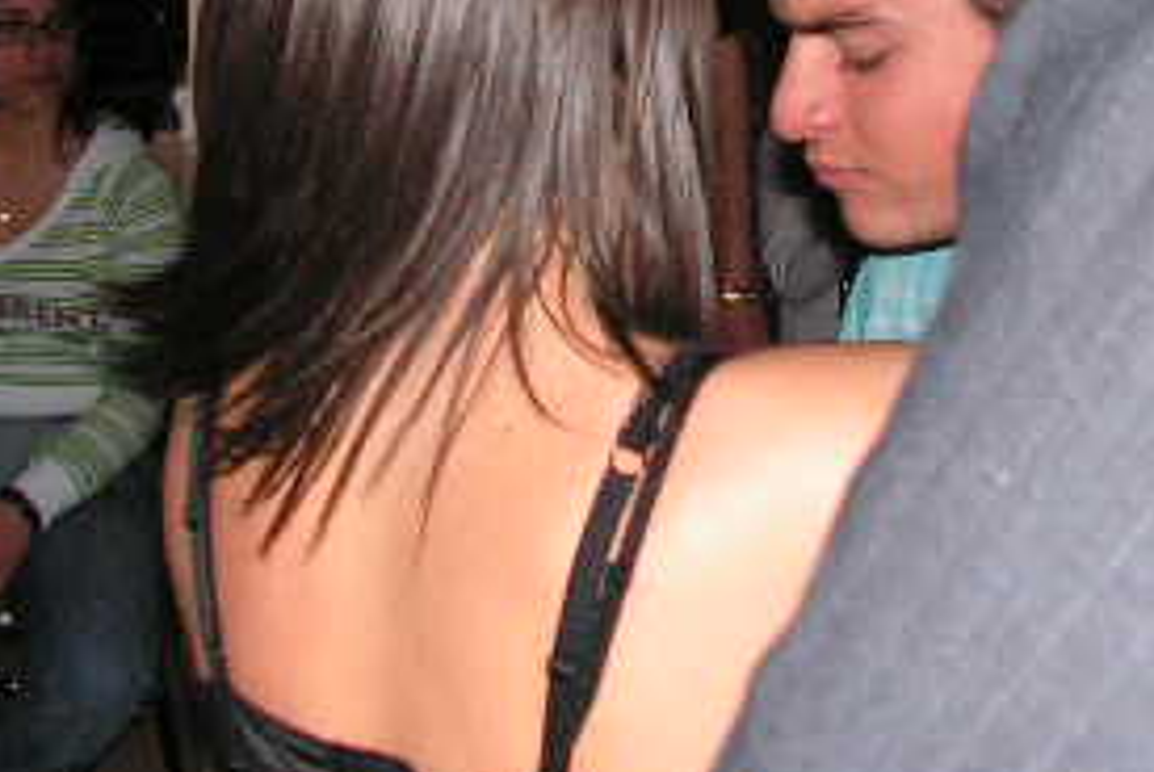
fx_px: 2792
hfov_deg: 23.3
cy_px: 63
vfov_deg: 15.5
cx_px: 701
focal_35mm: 87
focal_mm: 6
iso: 200
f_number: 3.2
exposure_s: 1/40
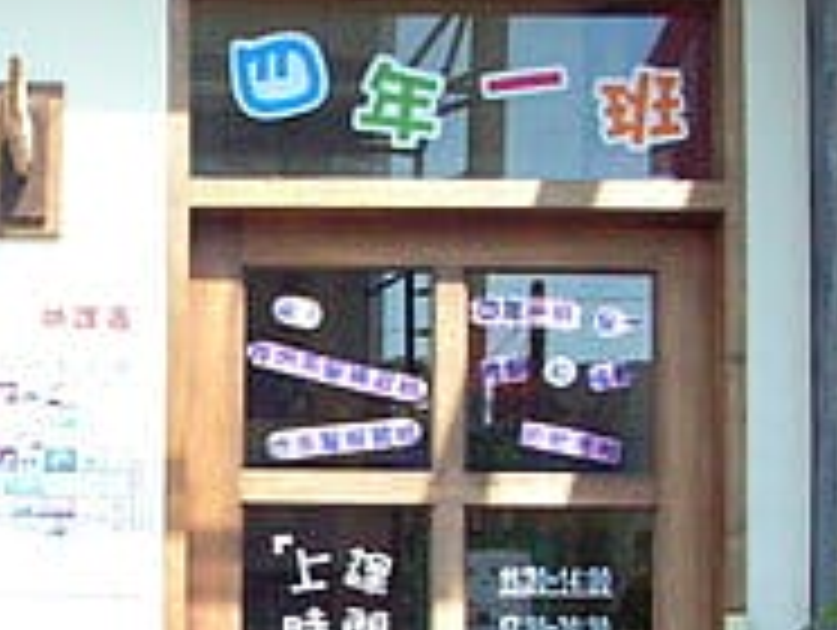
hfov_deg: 19.4
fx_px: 2276
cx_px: -212
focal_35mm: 94
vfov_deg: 15.6
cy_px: 583
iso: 400
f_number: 8.5
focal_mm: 5.8
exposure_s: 1/250
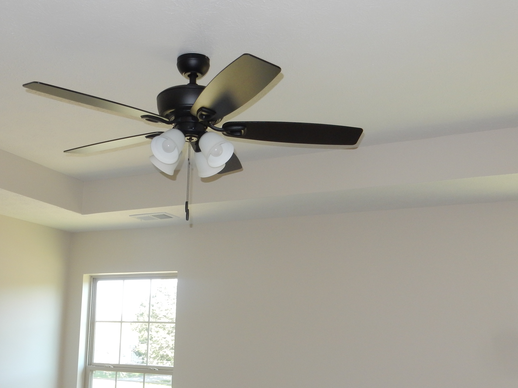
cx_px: 196
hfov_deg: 46.4
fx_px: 599
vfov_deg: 35.7
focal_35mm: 40
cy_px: 247
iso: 180
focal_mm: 5.4
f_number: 4
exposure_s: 1/40
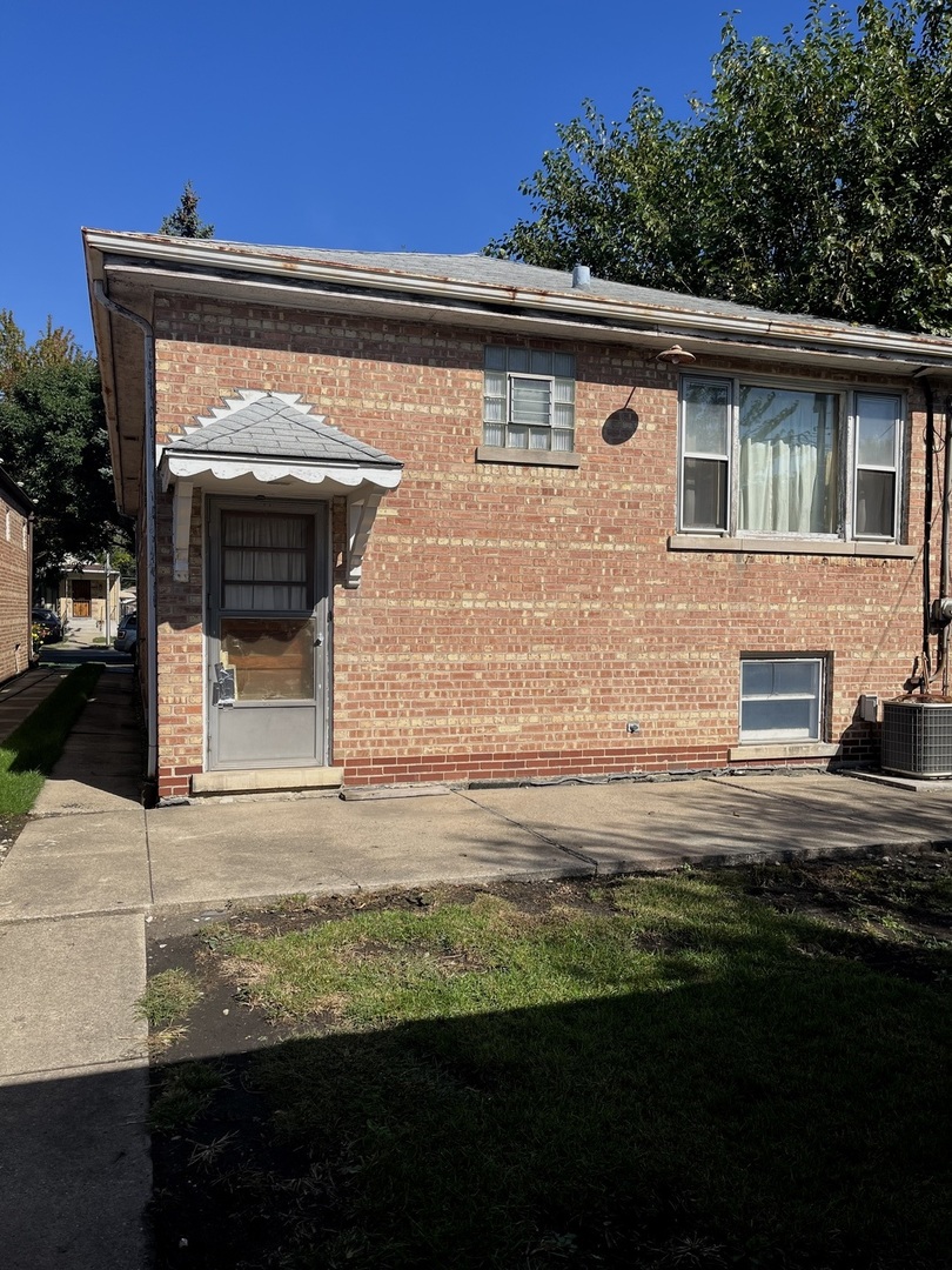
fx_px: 953
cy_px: 635
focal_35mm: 26
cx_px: 476
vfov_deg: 67.3
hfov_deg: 53.1
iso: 50
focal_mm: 5.1
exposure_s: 1/4016
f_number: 1.6
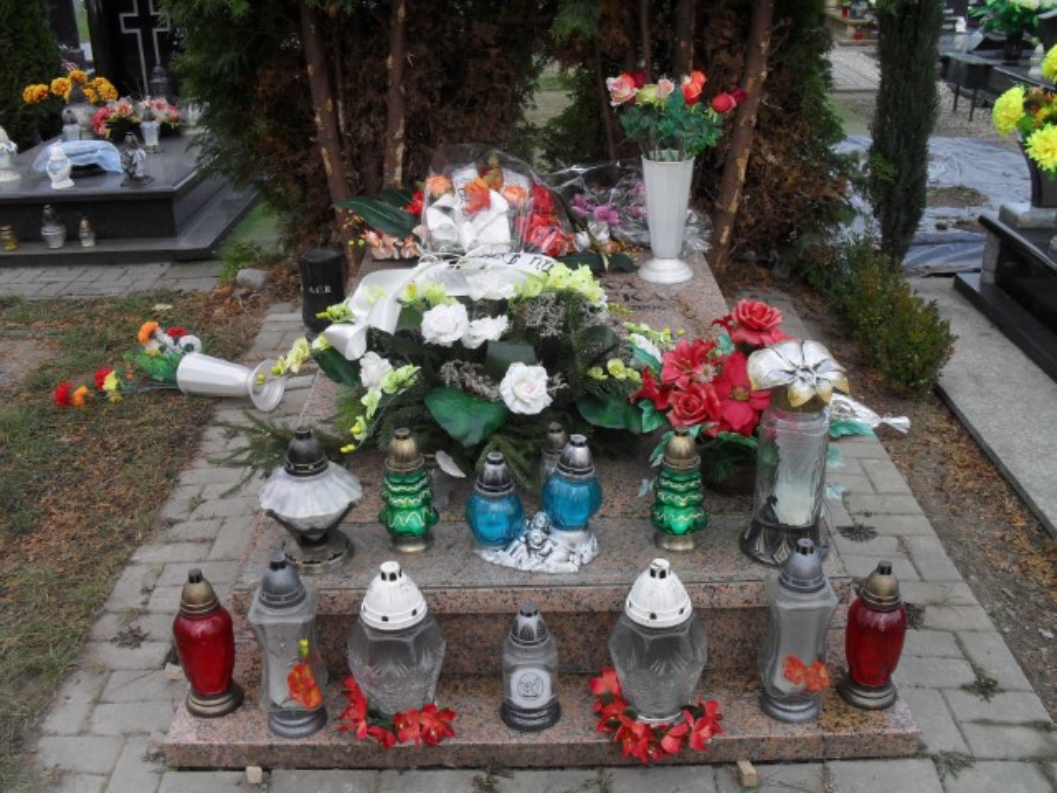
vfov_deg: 40.7
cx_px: 528
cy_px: 396
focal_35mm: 35
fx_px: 1069
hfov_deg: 52.6
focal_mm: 6.3
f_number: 3.2
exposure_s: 1/180
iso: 100
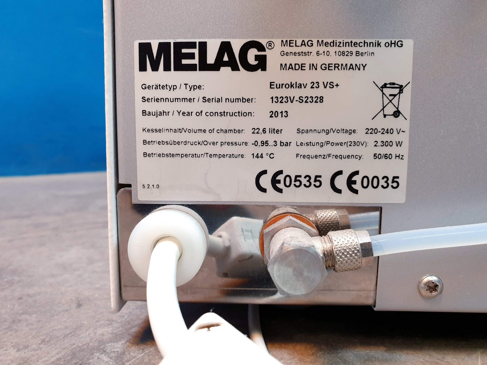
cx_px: 244
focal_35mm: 26
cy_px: 182
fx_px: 366
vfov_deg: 53.1
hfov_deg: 67.3
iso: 320
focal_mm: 4.3
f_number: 2.4
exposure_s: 1/33
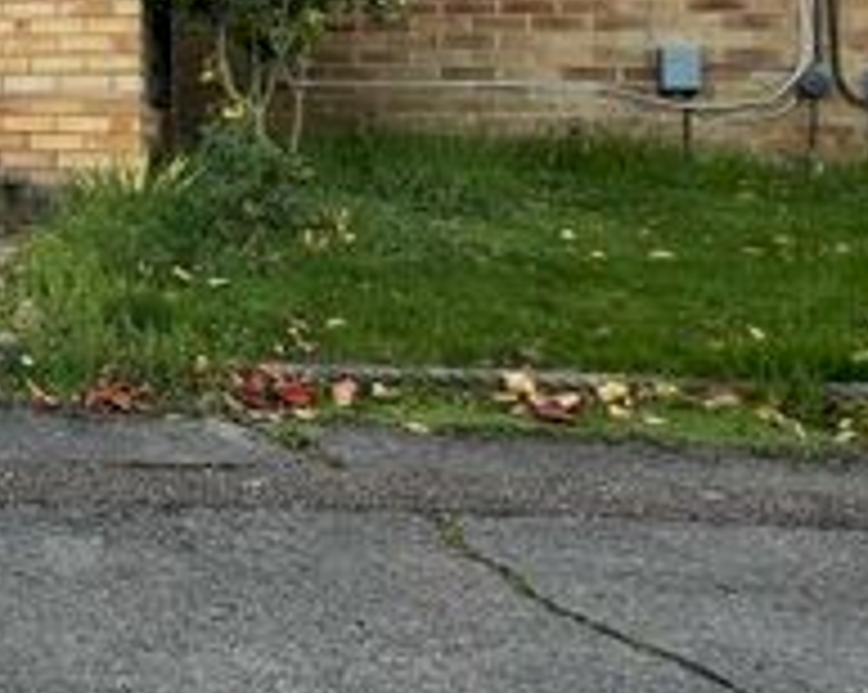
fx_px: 1181
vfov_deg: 31.2
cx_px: -337
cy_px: 70
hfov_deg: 29.6
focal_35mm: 46
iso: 32
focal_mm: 1.57
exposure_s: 1/245
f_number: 1.8
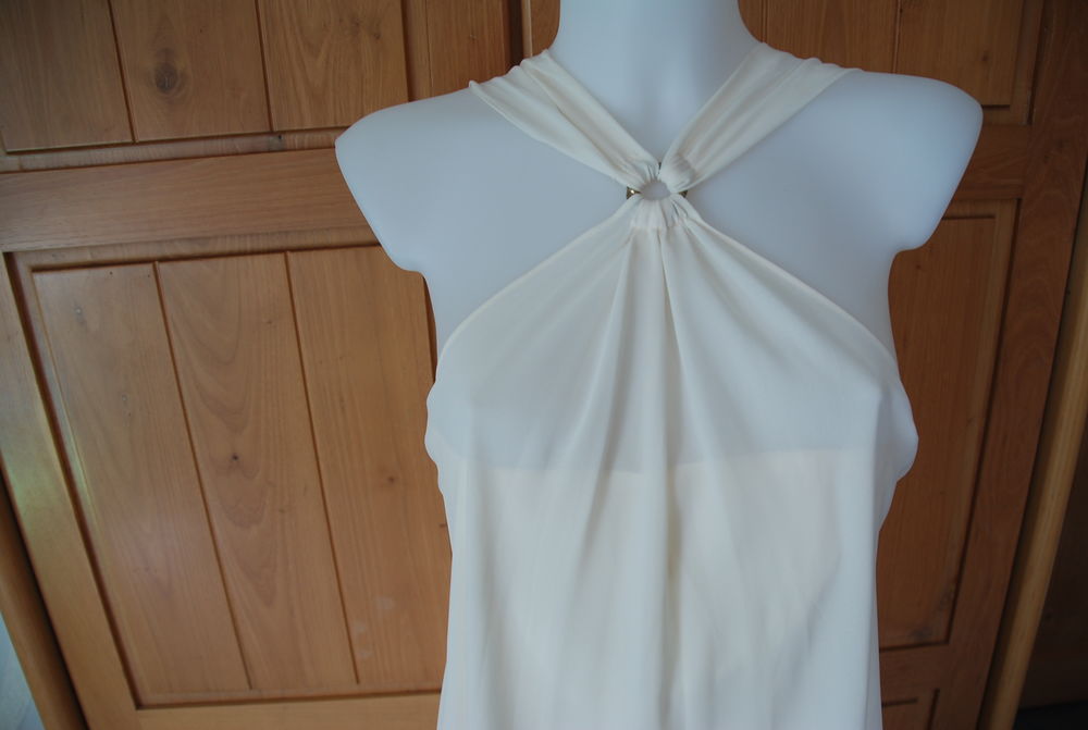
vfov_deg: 48.1
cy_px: 365
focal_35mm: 27
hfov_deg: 67.3
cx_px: 544
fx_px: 818
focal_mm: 18
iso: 200
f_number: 4.5
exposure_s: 1/80
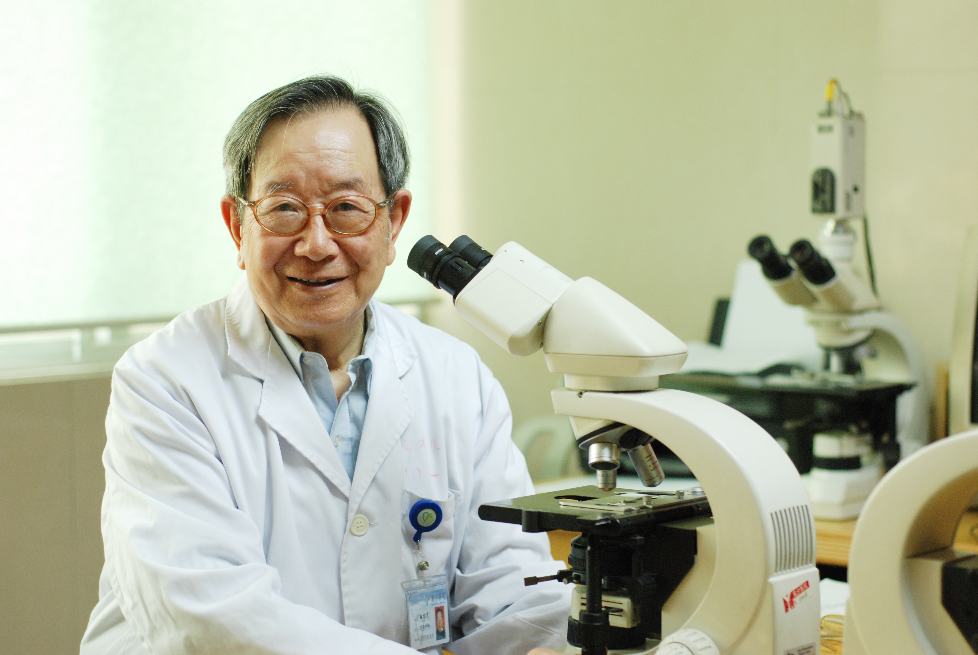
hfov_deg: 27.0
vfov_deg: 18.2
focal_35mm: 75
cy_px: 328
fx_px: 2040
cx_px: 489
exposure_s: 1/100
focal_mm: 50
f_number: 2.5
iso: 400
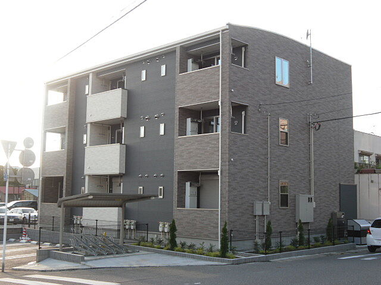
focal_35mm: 46
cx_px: 190
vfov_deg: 31.5
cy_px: 142
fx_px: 506
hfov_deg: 41.2
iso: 100
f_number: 4.3
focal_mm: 8.2
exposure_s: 1/100
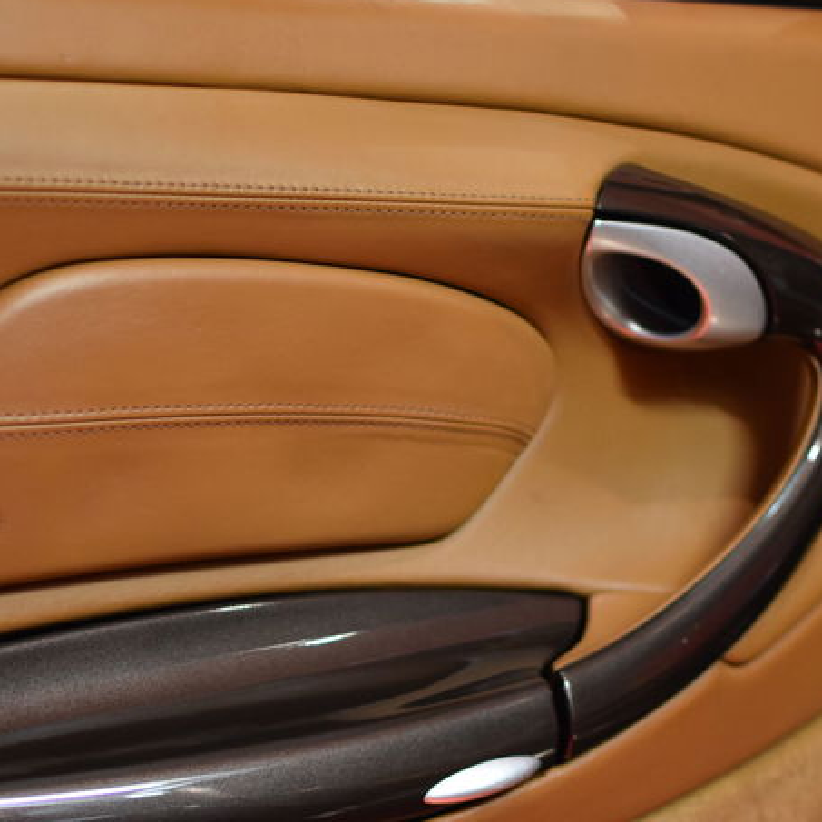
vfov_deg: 17.2
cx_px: 376
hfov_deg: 17.2
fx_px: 2712
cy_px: 571
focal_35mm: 101
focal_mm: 35
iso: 900
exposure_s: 1/60
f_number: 1.8
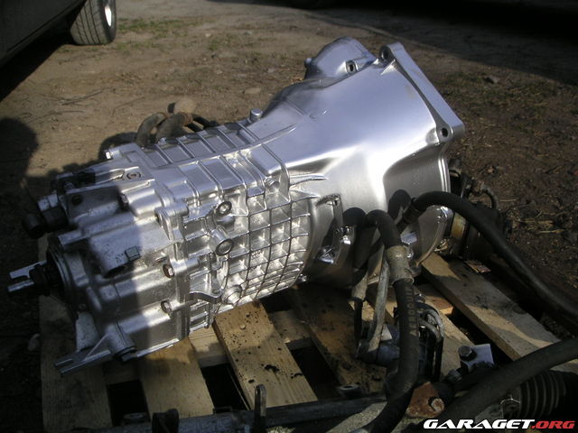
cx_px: 289
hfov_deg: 49.0
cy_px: 216
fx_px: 635
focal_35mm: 38
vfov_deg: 37.7
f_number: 6.7
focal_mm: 6
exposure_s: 1/180
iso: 50
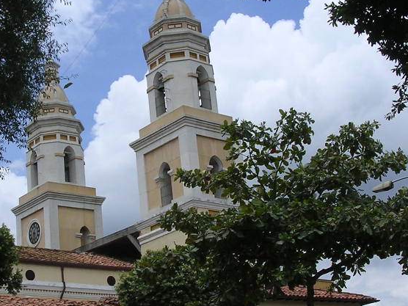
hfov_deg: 27.7
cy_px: 172
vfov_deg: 21.0
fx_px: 825
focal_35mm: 70
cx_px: 150
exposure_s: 1/468
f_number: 5.6
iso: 100
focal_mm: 5.8
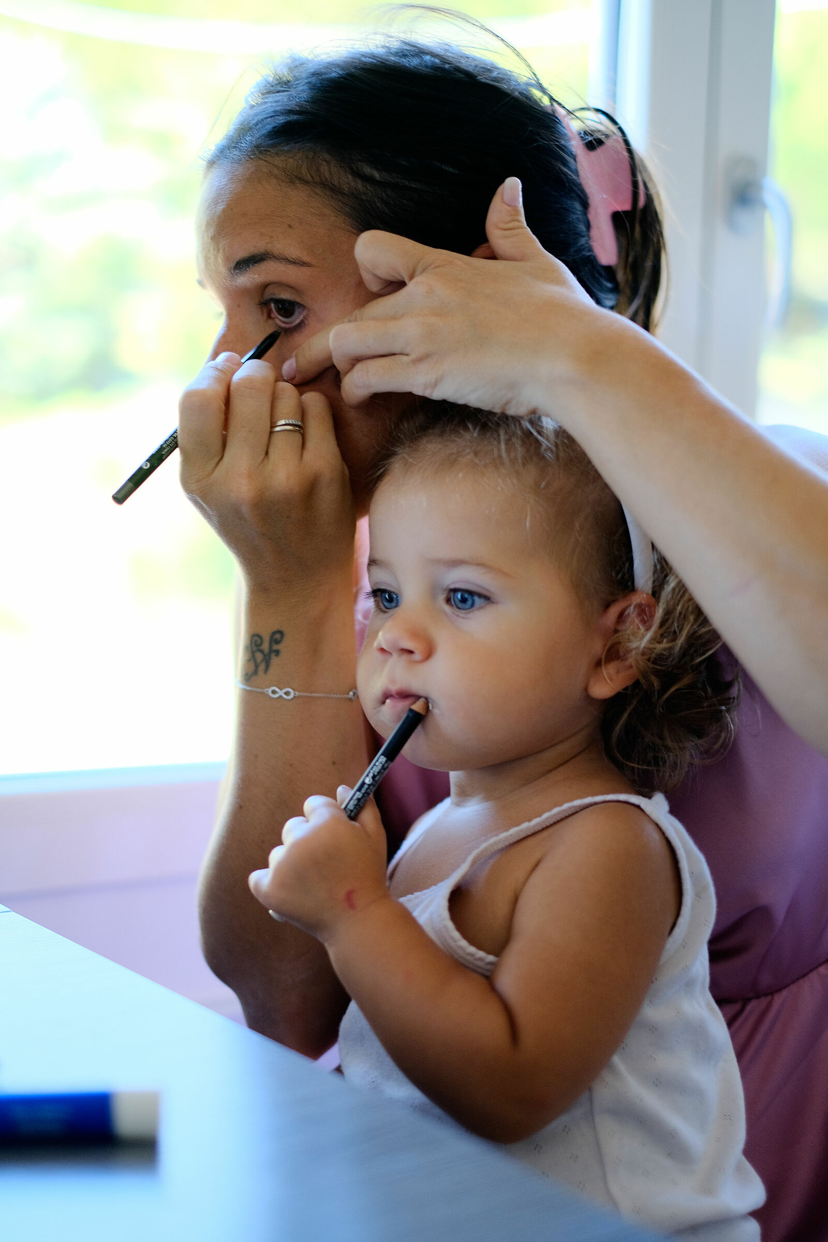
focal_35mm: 53
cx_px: 414
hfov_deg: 25.5
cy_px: 621
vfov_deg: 37.5
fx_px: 1828
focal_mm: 35
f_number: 1.4
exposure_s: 1/150
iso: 640
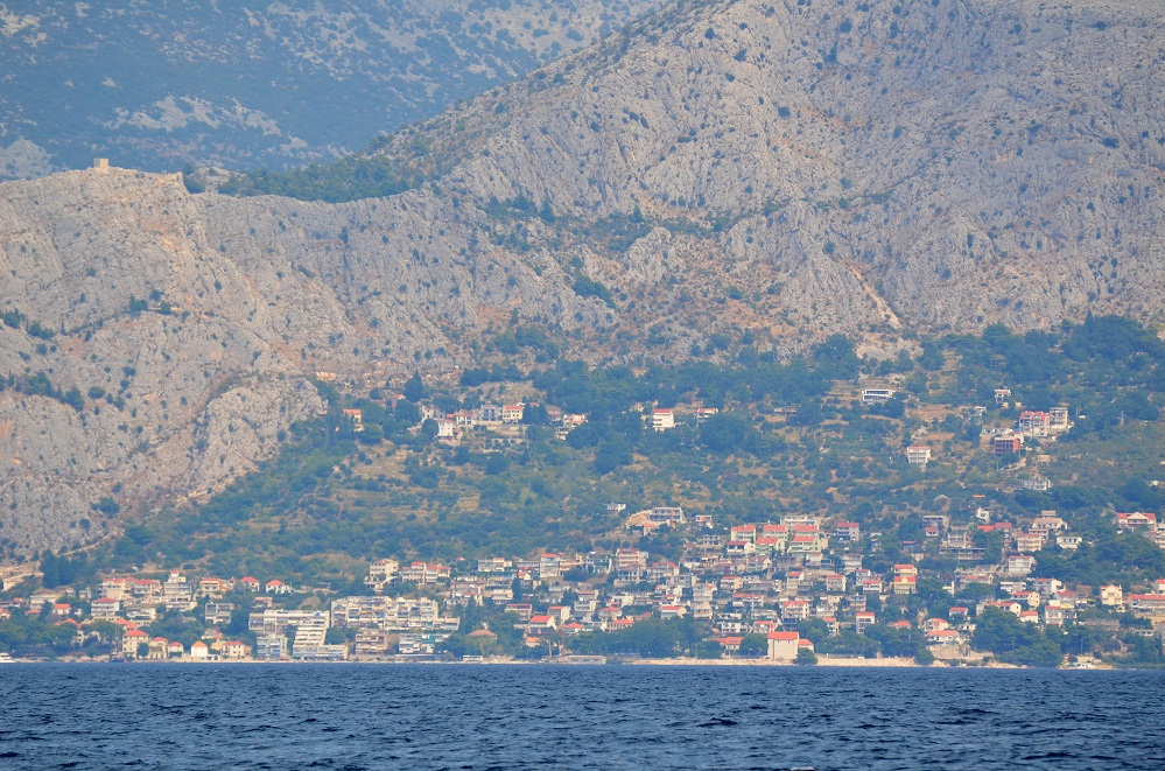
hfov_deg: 6.3
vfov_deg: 4.1
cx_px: 582
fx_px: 10654
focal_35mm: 330
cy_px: 386
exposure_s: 1/2000
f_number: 5.6
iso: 400
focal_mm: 220
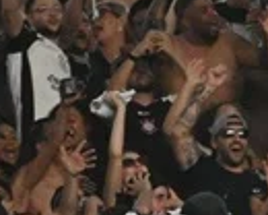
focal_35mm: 2881
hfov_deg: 0.7
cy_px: 374
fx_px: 22851
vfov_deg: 0.5
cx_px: 870
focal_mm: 400
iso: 4000
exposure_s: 1/800
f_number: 4
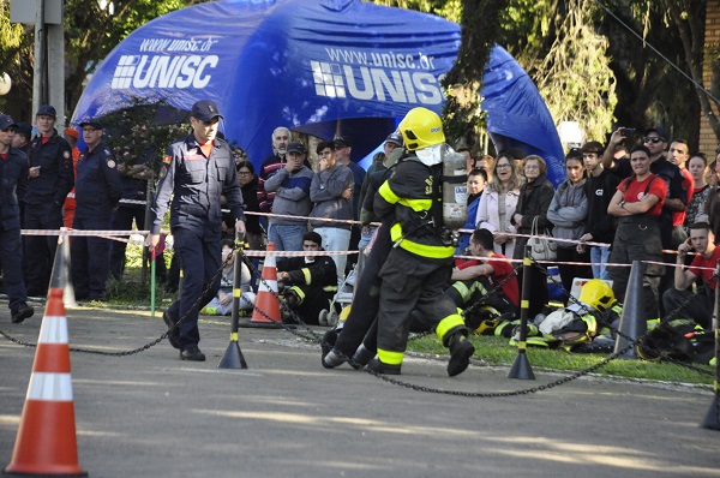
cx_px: 360
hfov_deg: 10.2
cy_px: 239
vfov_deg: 6.8
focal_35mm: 202
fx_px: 4043
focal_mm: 135
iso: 2200
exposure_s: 1/800
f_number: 5.6
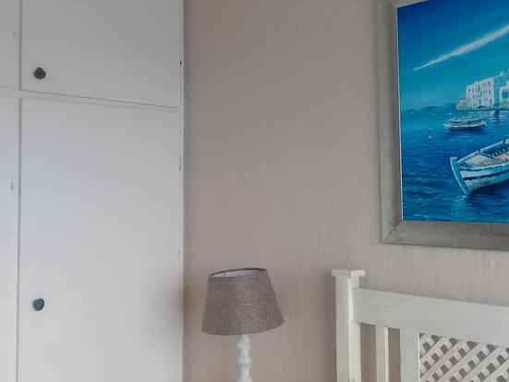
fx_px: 662
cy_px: 161
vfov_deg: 32.1
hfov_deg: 42.1
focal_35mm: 45
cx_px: 244
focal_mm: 3.3
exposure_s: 1/100
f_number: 2.2
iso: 80
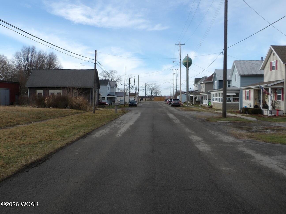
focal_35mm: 34
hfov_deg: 54.0
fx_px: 281
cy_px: 107
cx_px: 143
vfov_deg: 41.8
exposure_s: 1/440
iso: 100
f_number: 4.5
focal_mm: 6.2
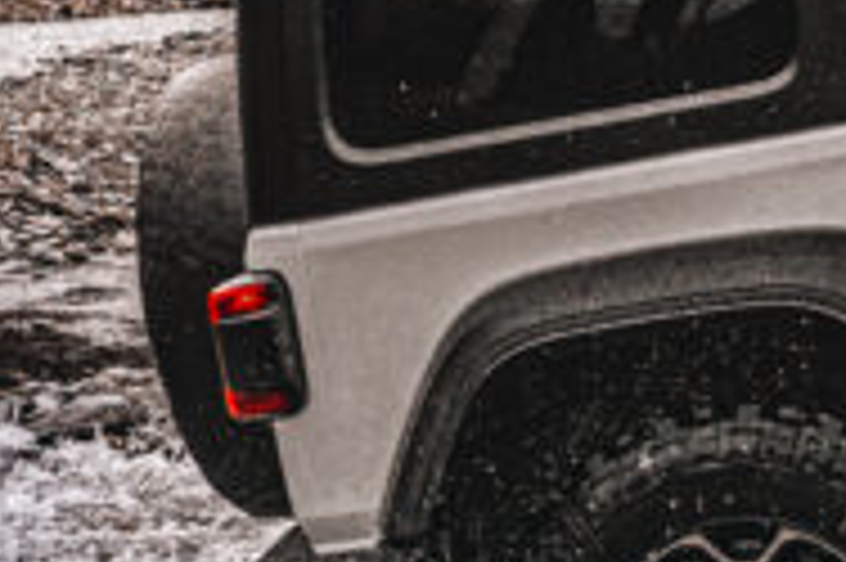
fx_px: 3076
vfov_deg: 10.3
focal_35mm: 131
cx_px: 1287
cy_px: -74
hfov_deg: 14.5
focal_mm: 24
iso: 400
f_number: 6.3
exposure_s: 1/640
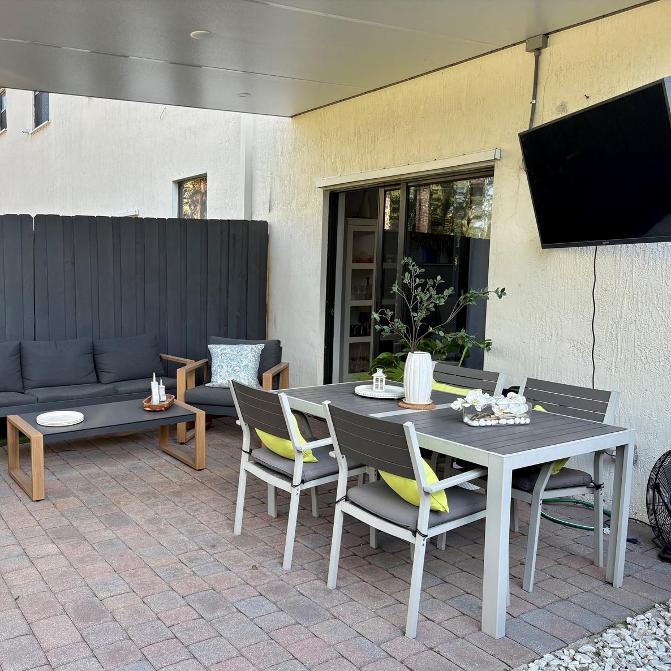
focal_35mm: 31
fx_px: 680
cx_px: 221
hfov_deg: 51.5
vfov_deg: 52.5
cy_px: 338
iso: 40
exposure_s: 1/232
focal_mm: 5.96
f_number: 1.6
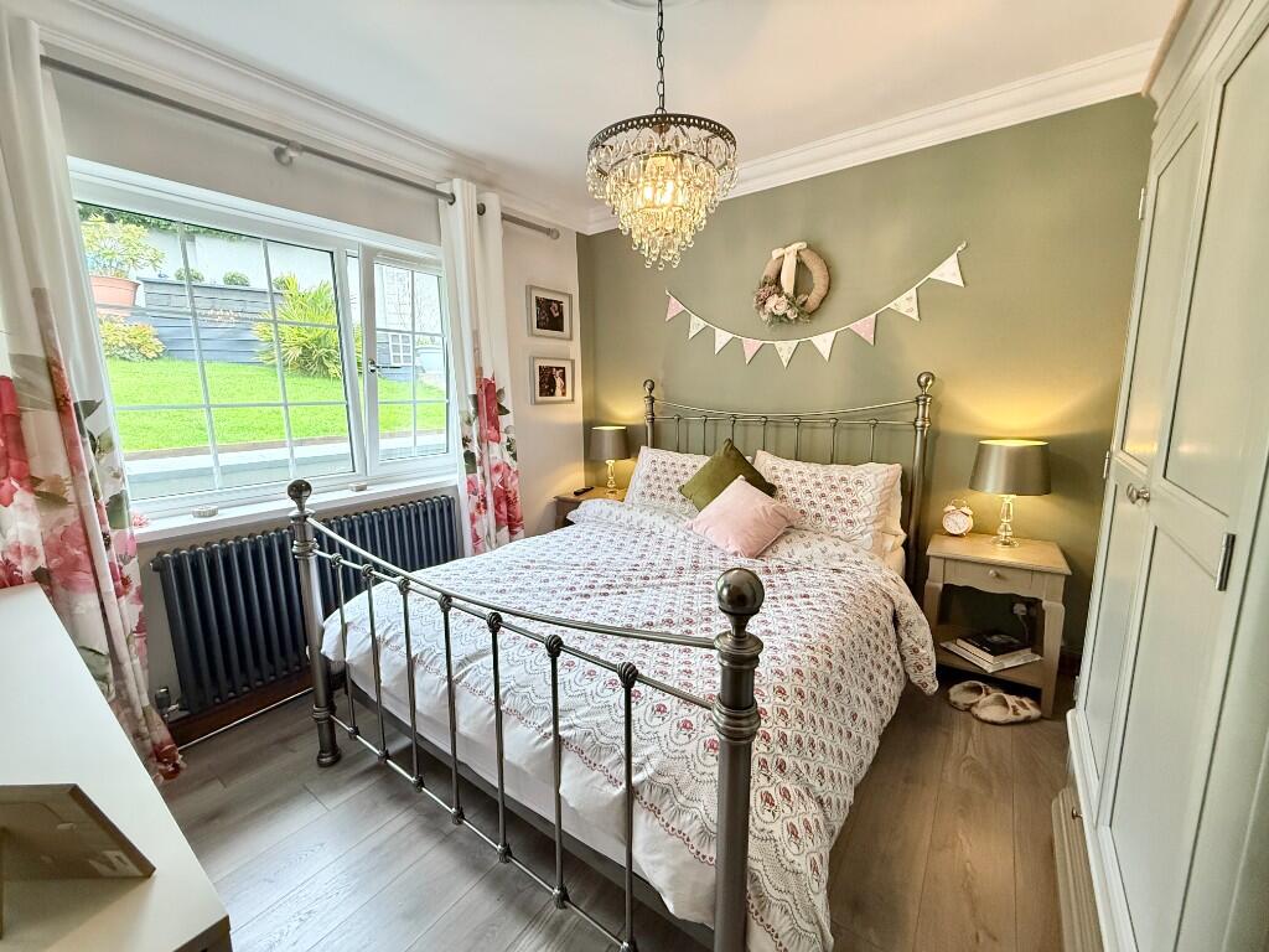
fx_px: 513
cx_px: 634
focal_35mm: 14
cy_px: 476
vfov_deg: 85.7
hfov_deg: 102.1
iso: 500
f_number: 2.2
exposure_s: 1/100
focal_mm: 2.22
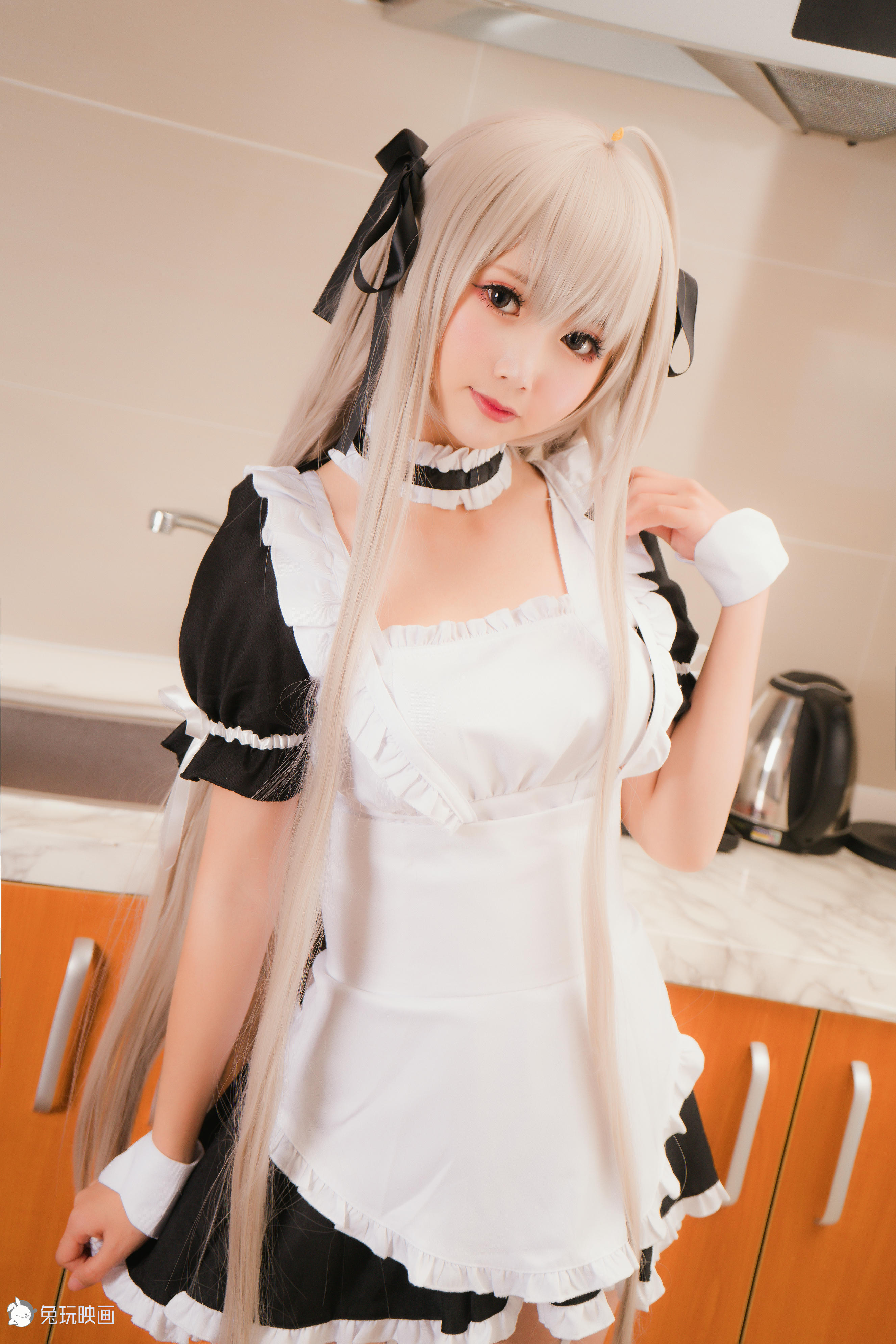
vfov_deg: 35.6
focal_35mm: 56
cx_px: 448
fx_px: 2090
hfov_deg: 24.2
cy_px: 672
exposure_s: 1/125
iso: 800
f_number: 5.6
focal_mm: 56
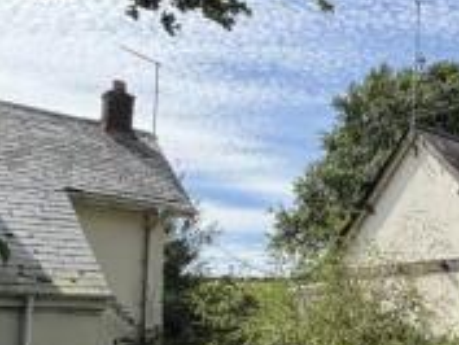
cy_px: 287
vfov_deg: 30.6
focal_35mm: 46
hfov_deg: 33.9
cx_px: 541
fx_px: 610
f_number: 2.2
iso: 40
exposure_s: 1/1217
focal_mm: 2.22
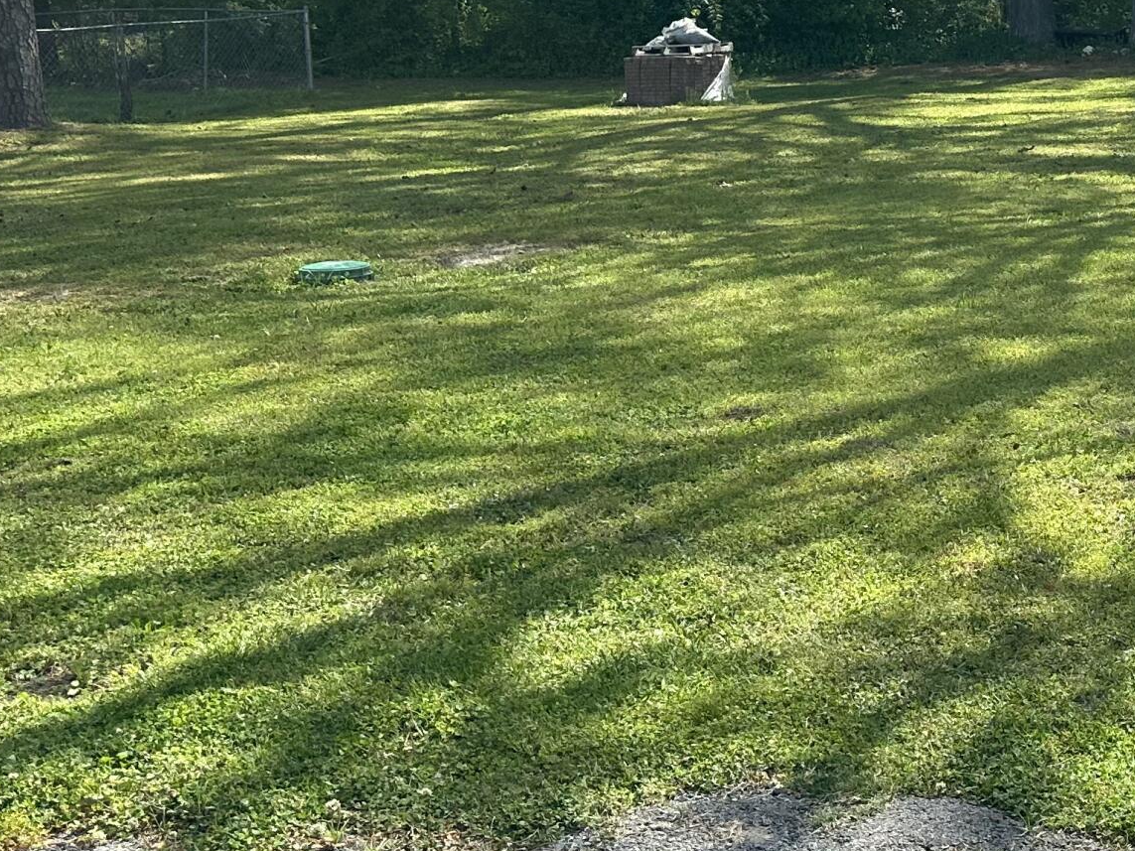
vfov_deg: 22.7
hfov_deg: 28.0
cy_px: 74
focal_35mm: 63
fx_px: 2065
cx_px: 1255
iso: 80
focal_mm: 6.86
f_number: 1.78
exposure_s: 1/1473
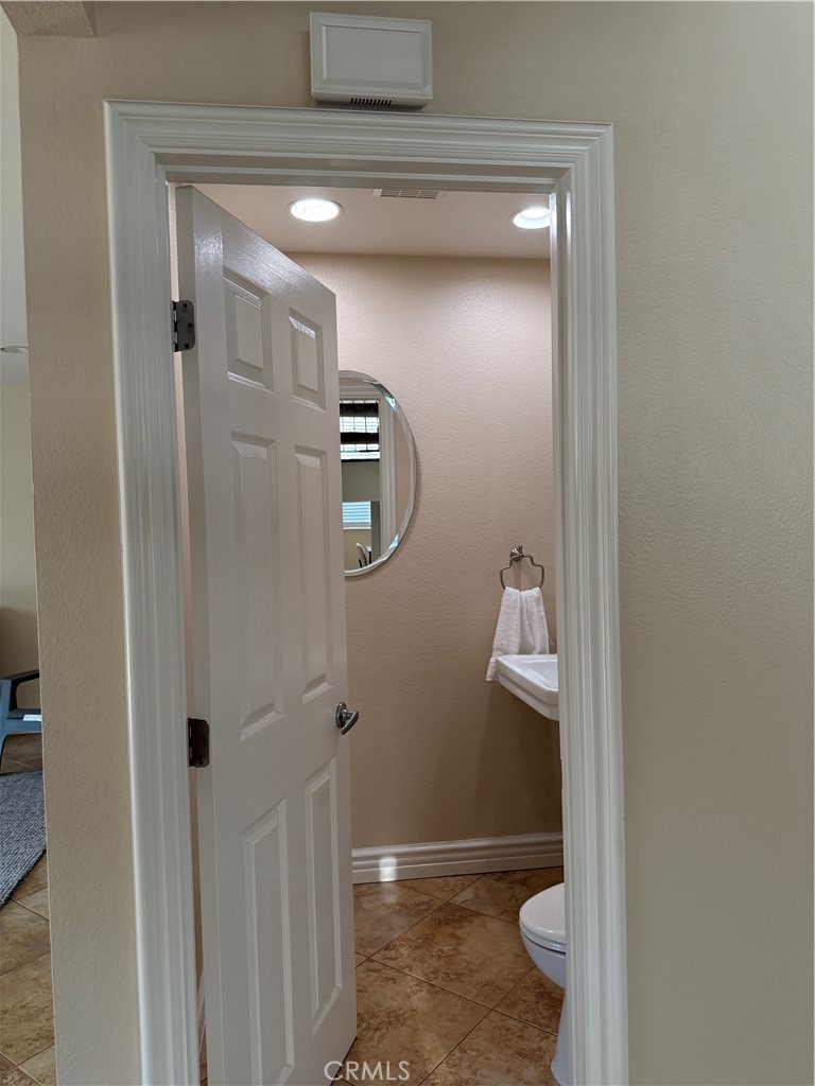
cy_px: 543
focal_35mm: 24
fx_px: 753
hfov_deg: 56.8
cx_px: 408
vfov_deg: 71.6
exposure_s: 1/159
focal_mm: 6.76
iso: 200
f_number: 1.78
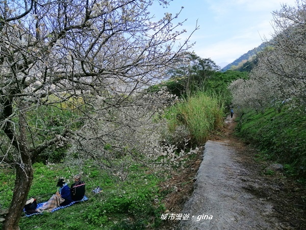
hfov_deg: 67.3
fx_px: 230
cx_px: 153
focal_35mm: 26
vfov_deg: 53.1
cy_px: 115
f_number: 2.2
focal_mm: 3.81
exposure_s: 1/397
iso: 50
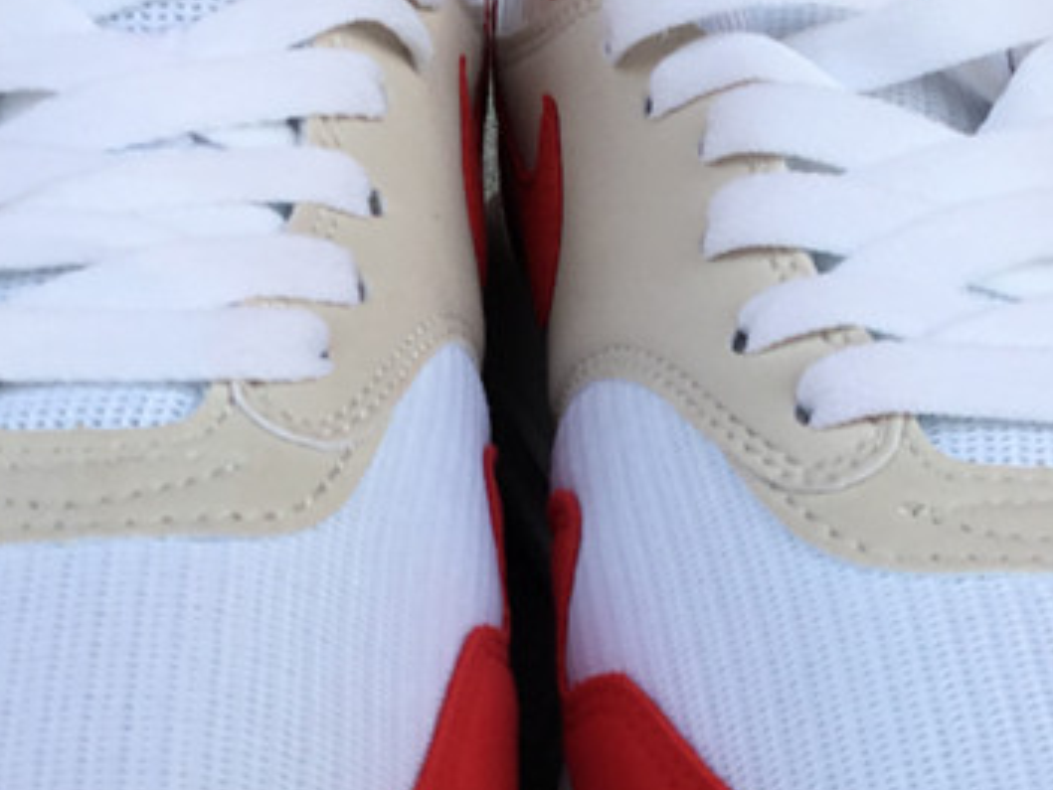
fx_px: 2404
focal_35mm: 79
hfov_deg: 24.7
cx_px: 585
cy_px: 648
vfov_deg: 18.5
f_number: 2.4
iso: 25
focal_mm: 3.3
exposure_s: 1/482
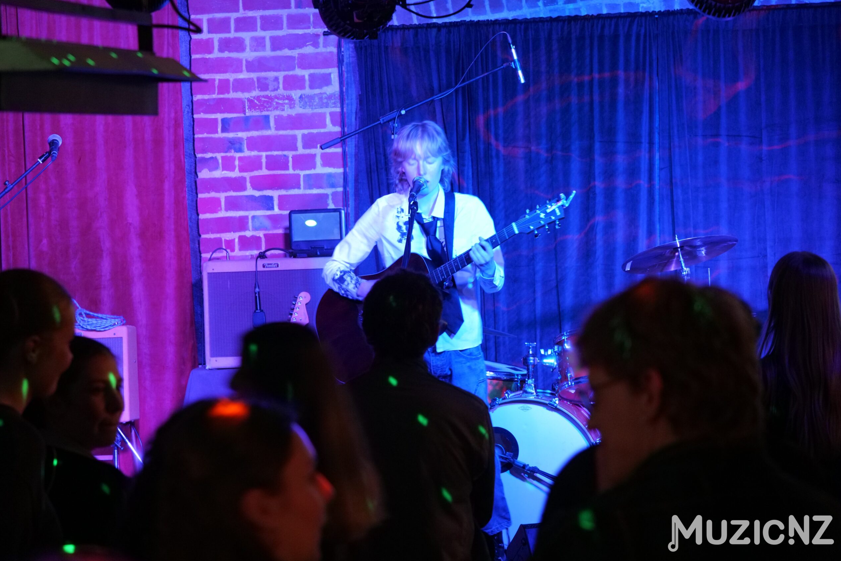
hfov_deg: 18.3
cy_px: 281
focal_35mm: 112
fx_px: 2617
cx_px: 422
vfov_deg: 12.2
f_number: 6
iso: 6400
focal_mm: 111
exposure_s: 1/8
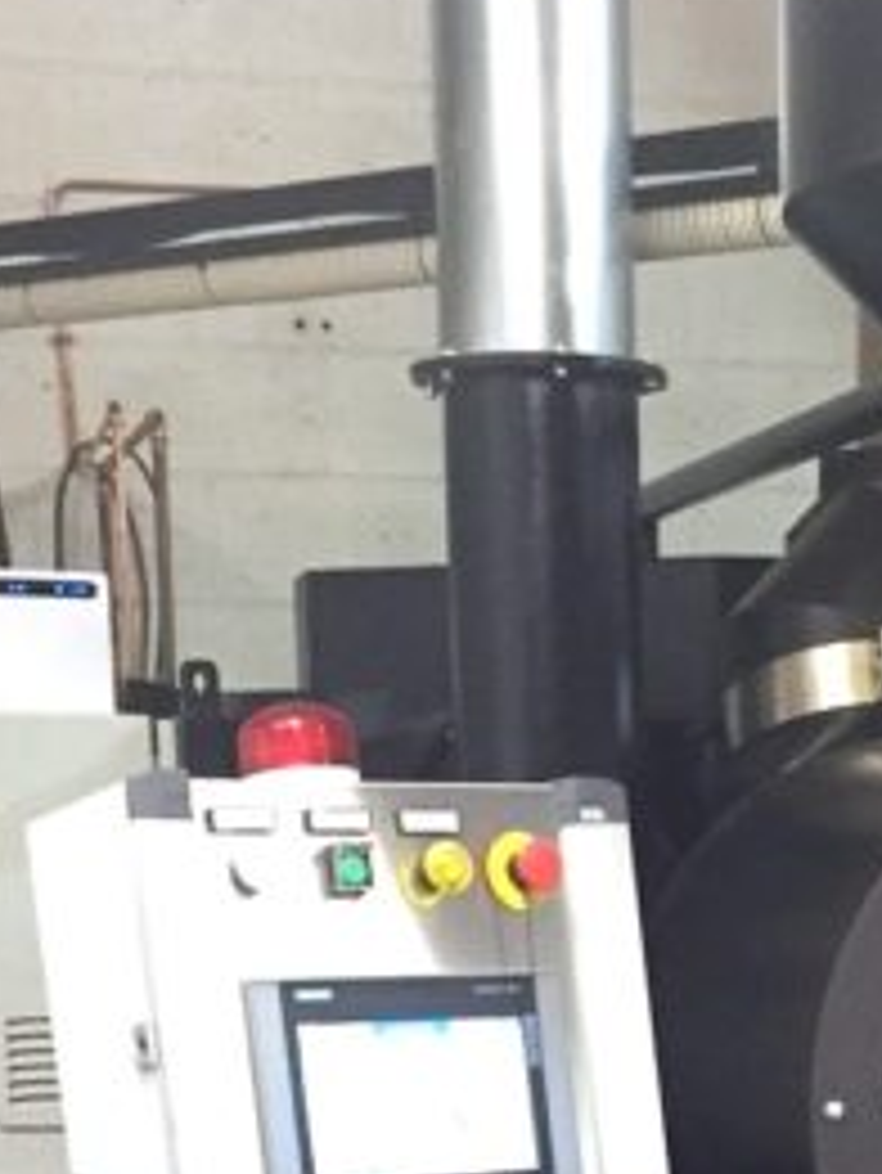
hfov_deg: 16.3
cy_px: 1444
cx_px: 882
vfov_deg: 20.4
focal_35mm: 89
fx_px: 3021
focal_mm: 4.15
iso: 250
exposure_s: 1/33
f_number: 2.2
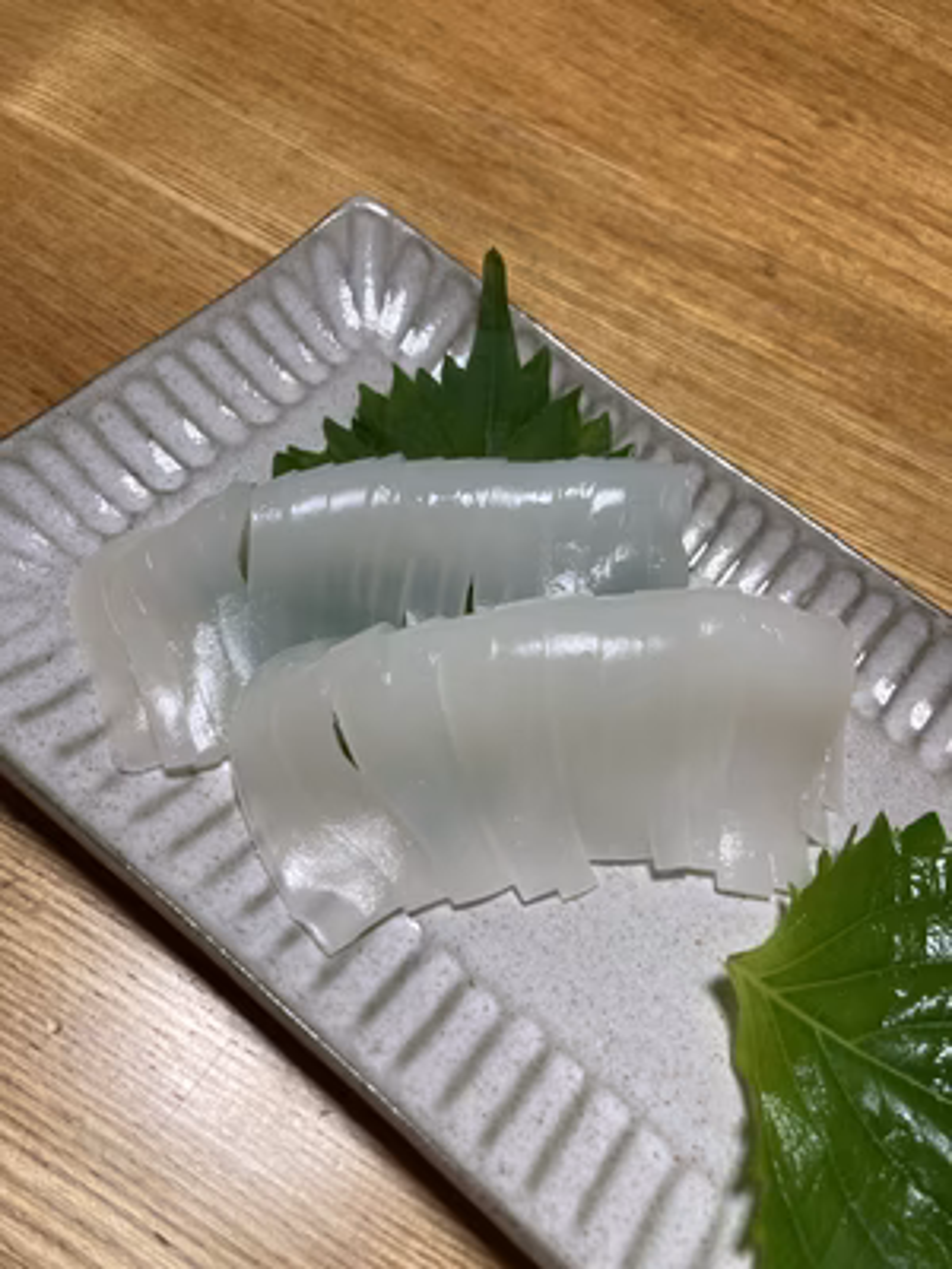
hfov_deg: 49.7
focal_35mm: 28
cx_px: 476
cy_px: 634
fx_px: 1027
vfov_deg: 63.4
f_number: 1.8
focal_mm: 3.99
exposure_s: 1/60
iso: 80
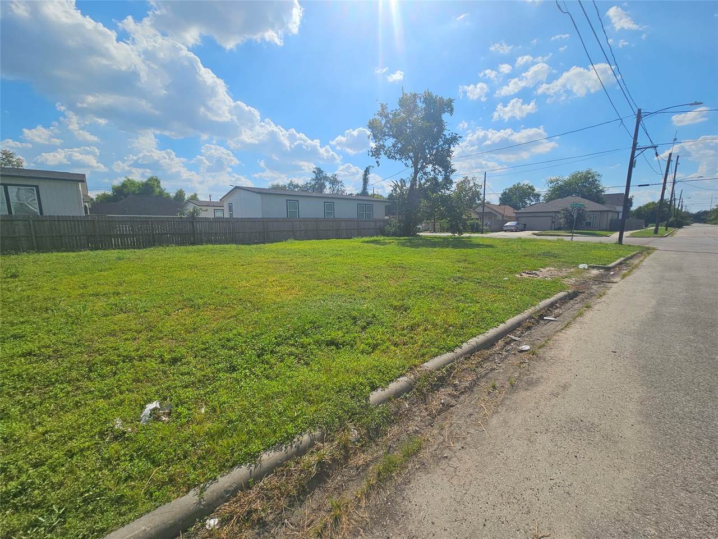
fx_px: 270
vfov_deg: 89.9
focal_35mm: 13
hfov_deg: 106.2
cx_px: 359
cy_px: 270
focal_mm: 2.2
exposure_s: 1/5523
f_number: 2.2
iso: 50
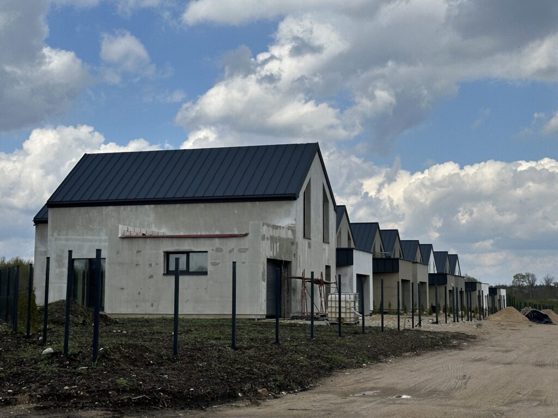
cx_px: 279
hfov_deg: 39.7
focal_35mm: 48
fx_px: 774
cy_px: 209
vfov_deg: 30.3
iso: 64
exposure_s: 1/7634
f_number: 1.78
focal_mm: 6.86
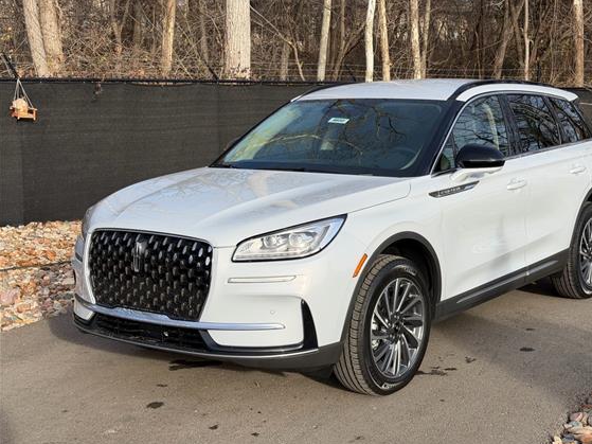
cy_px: 235
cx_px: 338
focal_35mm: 55
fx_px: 940
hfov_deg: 34.9
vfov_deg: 26.5
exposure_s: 1/2342
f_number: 1.78
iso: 64
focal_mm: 6.76
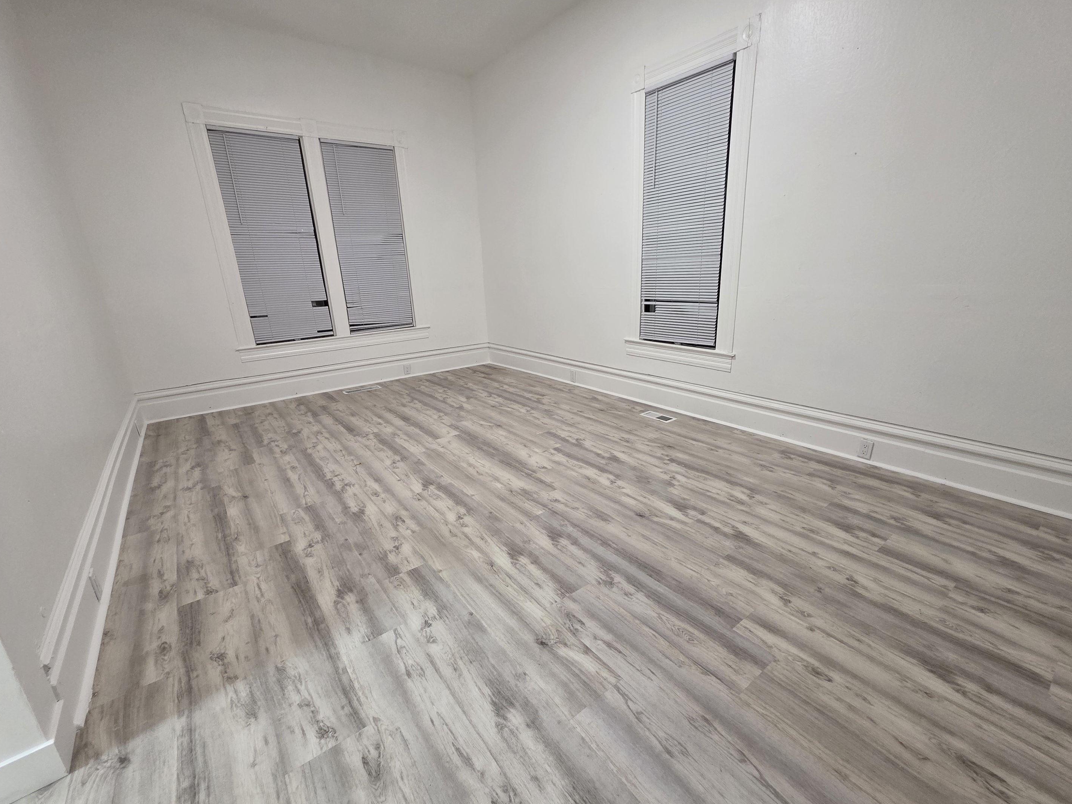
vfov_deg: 85.7
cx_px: 543
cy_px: 407
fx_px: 434
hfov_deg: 102.1
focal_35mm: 14
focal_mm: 2.2
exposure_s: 1/60
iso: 320
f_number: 1.9
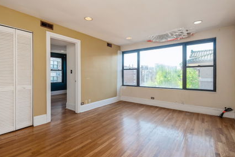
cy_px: 79
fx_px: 117
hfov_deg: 90.0
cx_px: 115
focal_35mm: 18
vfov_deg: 67.3
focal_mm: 16
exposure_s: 1/60
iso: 320
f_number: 8
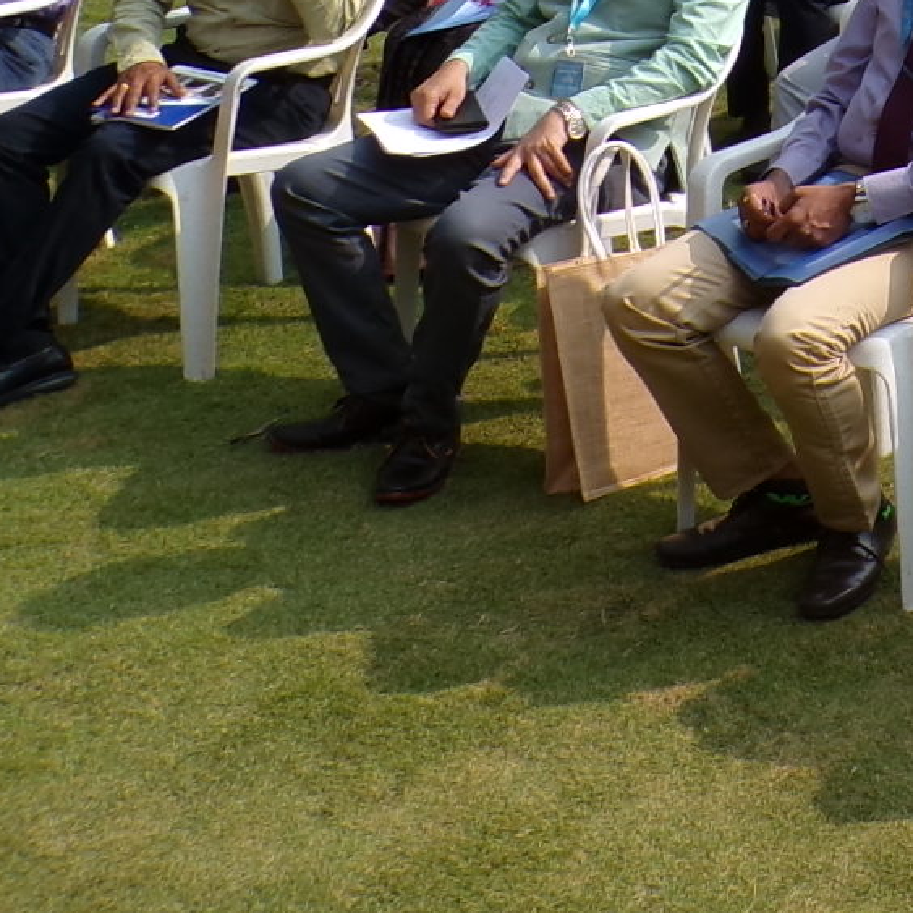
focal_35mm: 77
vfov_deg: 20.9
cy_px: -189
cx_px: 1489
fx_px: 2298
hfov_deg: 18.9
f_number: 4.4
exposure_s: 1/500
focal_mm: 4.3
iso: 100
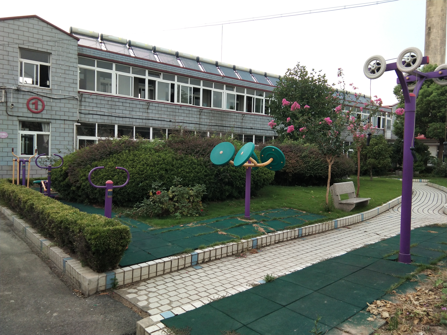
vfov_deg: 45.4
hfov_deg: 58.4
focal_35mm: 31
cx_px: 224
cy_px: 168
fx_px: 400
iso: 64
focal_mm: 3.69
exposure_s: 1/100
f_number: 2.2
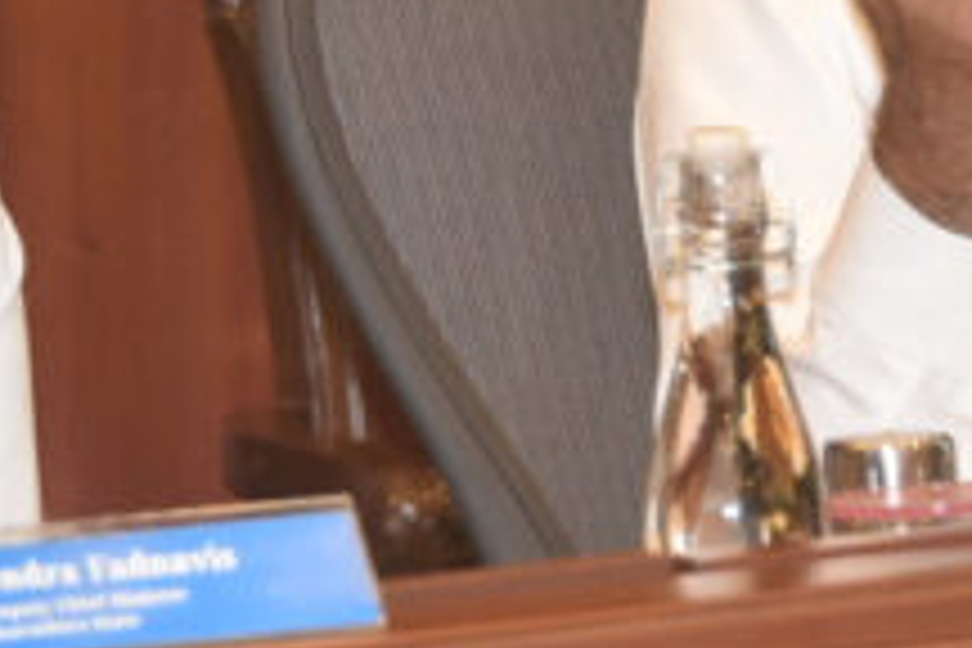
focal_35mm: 641
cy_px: -353
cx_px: 846
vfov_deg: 2.1
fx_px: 17306
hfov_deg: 3.2
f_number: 5.6
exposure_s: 1/60
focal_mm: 135
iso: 1100
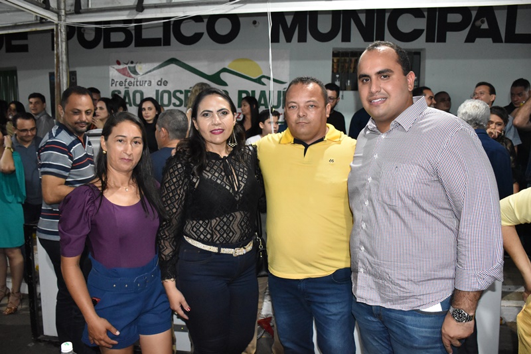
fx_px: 398
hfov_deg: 67.4
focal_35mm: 27
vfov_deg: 47.9
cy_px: 177
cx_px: 266
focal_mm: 18
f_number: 4.5
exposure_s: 1/100
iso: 4000
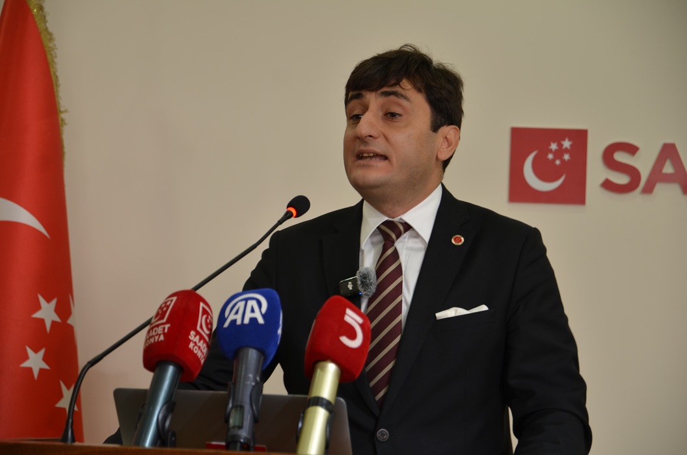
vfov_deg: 13.0
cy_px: 228
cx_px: 344
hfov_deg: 19.5
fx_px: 2000
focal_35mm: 105
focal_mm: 70
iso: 100
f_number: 4
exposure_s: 1/15
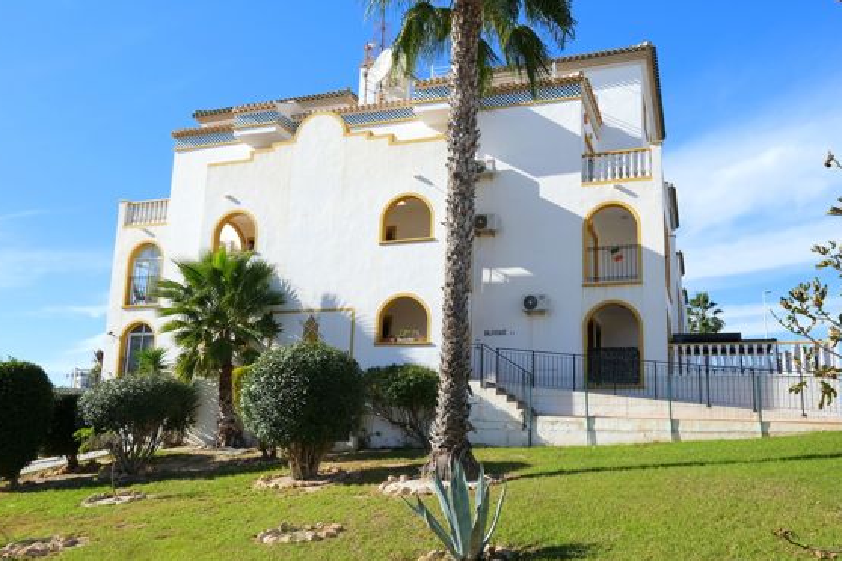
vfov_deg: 53.1
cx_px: 461
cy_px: 279
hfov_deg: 73.6
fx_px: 561
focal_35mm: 24
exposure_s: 1/125
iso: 200
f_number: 13
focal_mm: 12.6
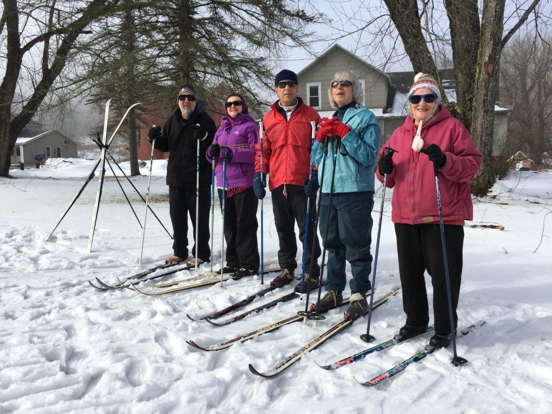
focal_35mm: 29
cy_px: 207
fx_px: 462
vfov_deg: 48.2
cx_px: 276
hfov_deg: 61.7
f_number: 2.2
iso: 25
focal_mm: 4.15
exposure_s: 1/1202
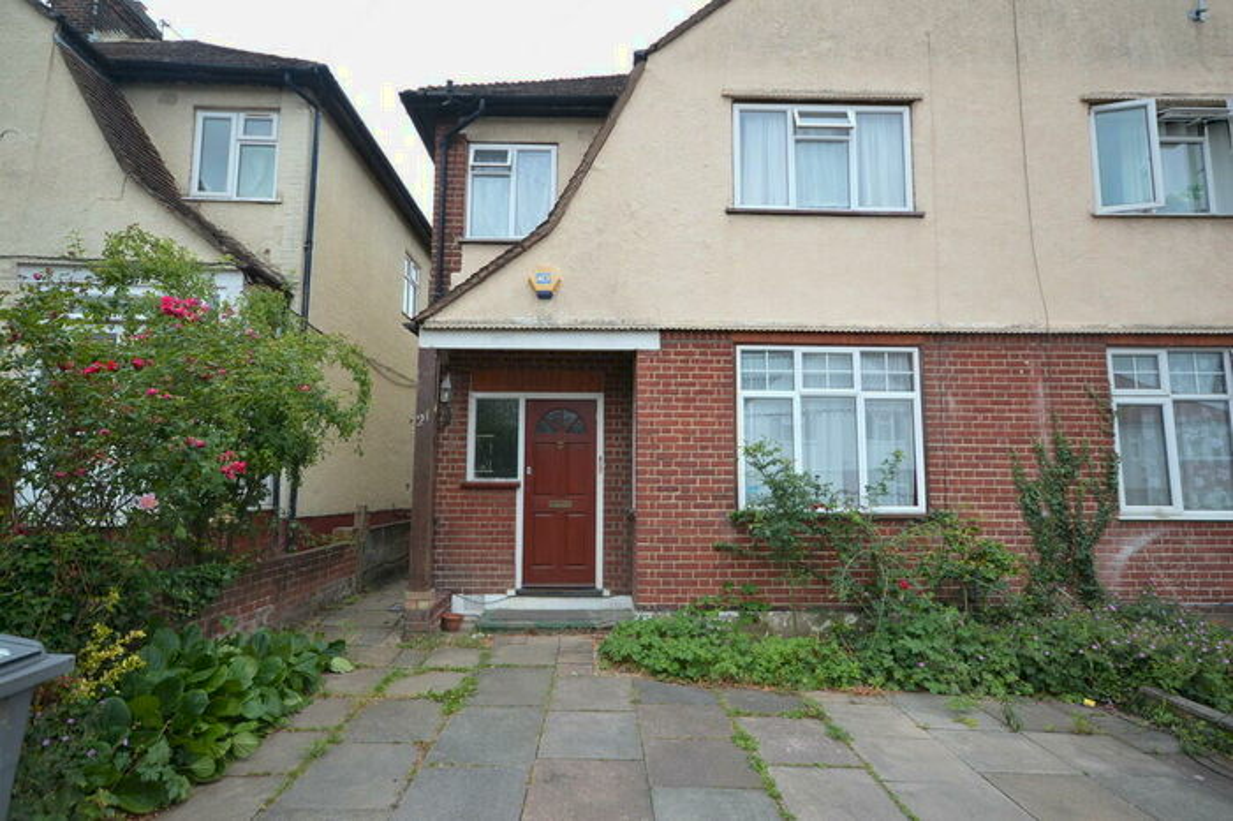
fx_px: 668
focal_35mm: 20
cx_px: 616
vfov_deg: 63.2
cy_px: 410
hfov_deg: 85.4
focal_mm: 13
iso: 200
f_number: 5.6
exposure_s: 1/125
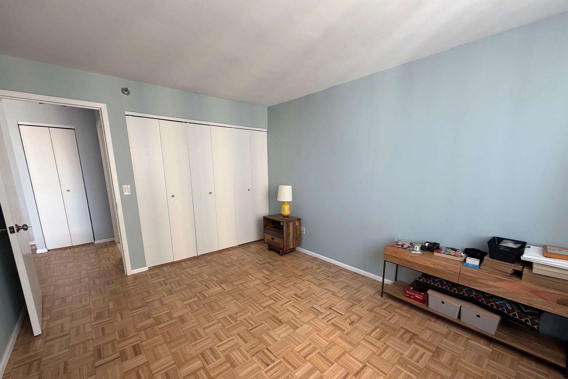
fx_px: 237
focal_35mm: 15
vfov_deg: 76.9
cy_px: 215
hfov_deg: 100.4
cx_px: 289
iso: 250
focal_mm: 2.22
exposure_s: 1/121
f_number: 2.2
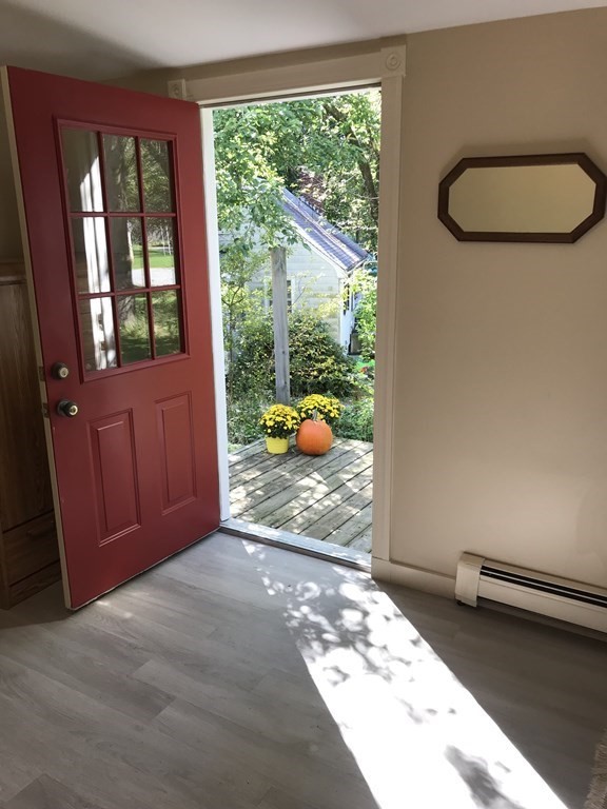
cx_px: 304
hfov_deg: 49.7
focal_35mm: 28
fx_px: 655
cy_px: 404
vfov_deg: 63.4
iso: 32
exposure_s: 1/120
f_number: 1.8
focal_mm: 3.99
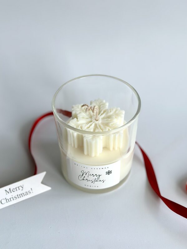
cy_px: 124
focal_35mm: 48
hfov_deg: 30.3
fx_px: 346
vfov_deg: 39.7
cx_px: 94
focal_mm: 6.86
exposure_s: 1/887
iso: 80
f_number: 1.78
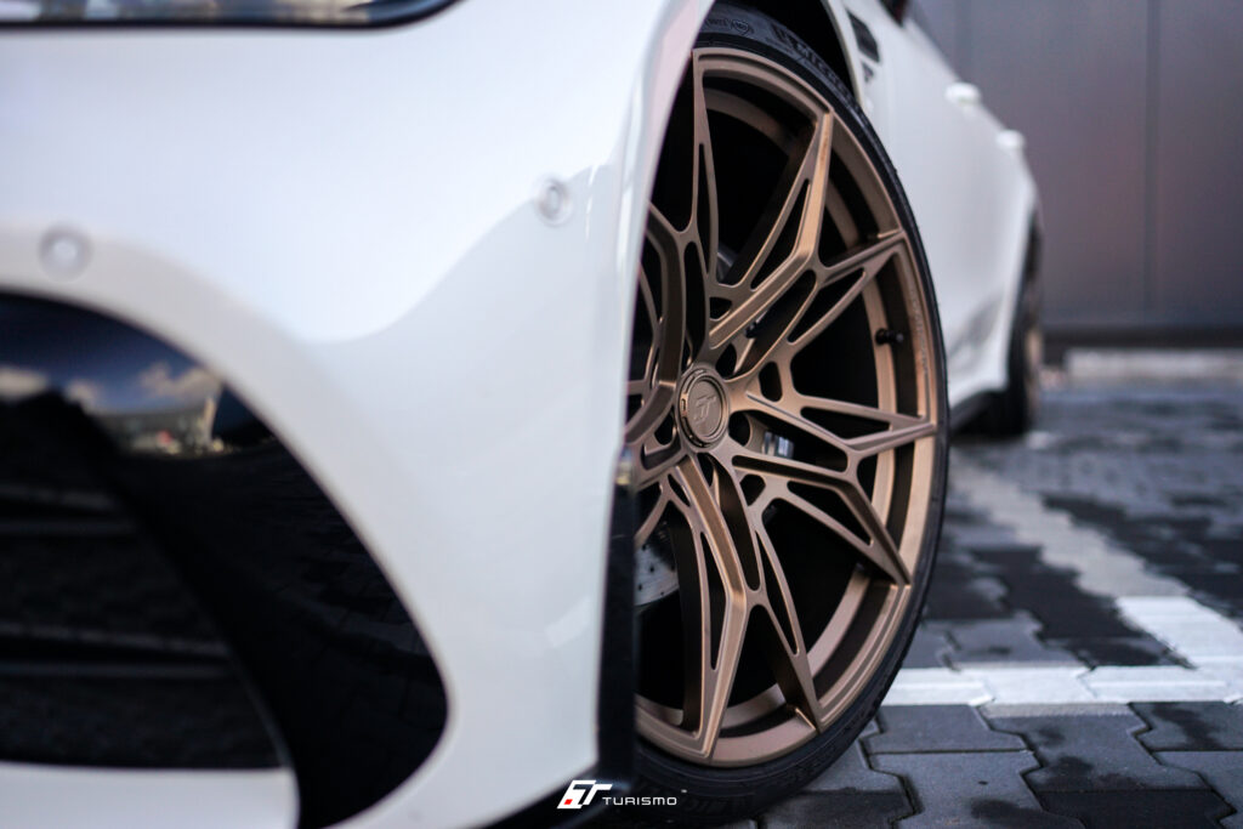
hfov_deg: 54.4
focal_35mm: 35
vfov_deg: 37.9
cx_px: 622
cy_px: 414
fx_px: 1209
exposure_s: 1/1000
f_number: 1.4
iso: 100
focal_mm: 35
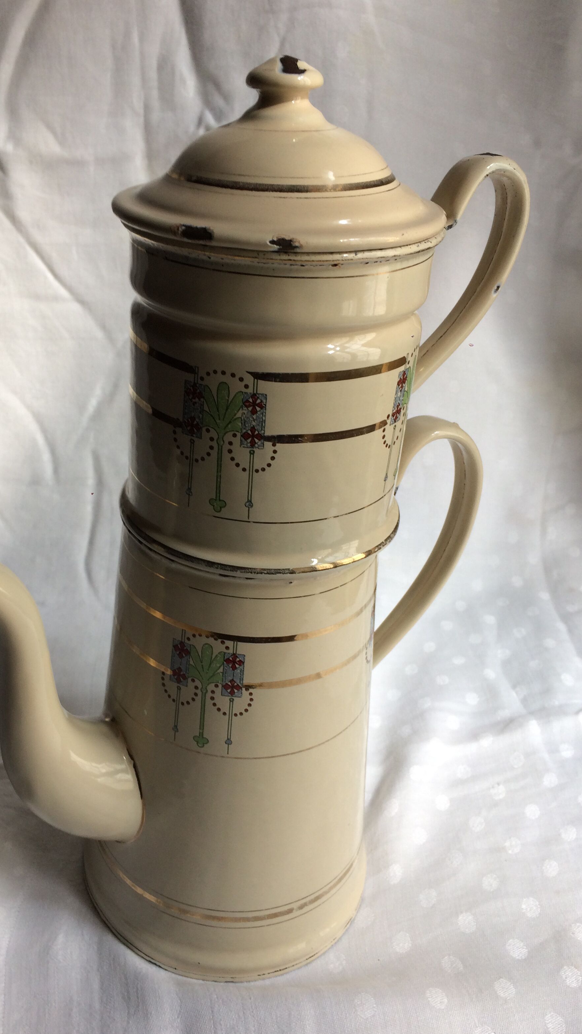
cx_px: 198
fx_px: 905
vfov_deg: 59.5
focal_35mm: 33
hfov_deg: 35.3
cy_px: 519
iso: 50
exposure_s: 1/50
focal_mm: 4.15
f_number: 2.2
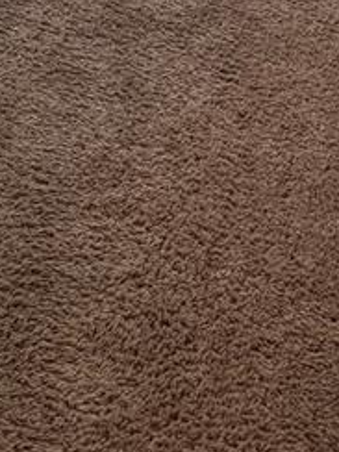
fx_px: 1541
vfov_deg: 14.1
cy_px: -437
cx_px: -335
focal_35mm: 118
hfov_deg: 11.4
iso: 200
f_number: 1.78
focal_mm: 6.76
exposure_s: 1/121
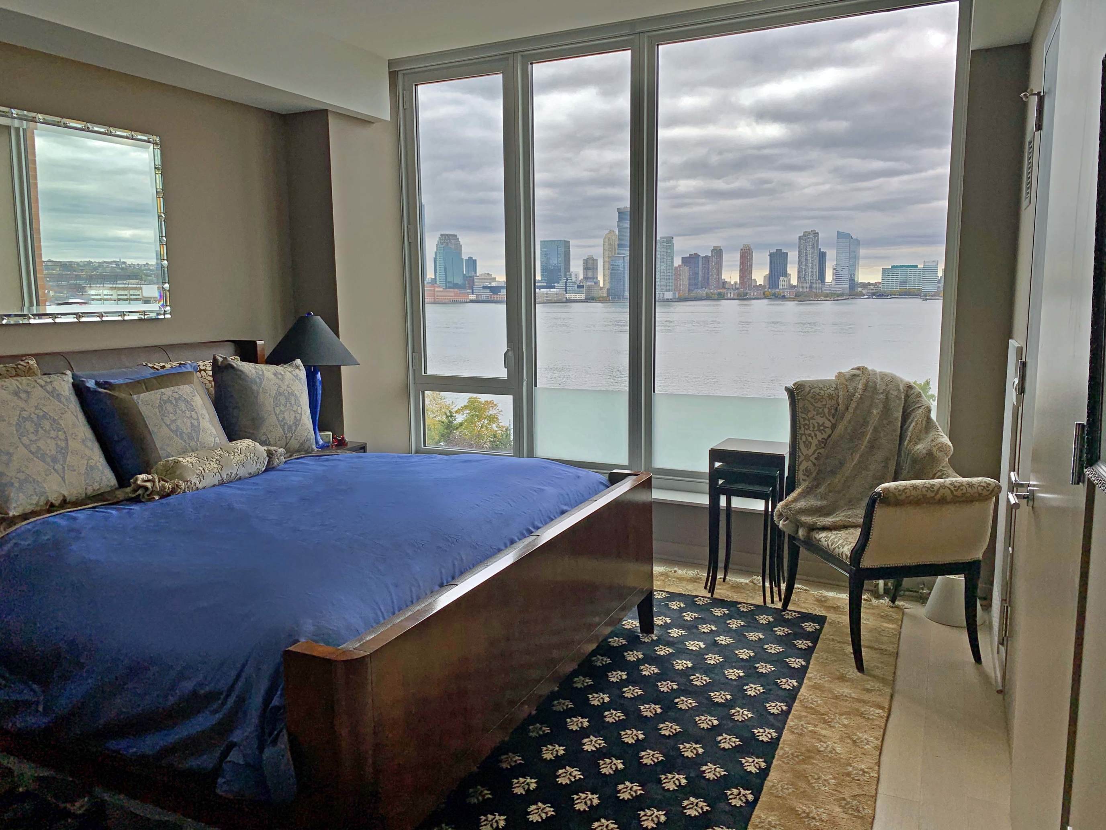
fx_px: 831
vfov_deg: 53.1
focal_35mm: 26
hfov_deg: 67.3
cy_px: 415
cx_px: 553
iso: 25
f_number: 1.8
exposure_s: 1/306
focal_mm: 4.25
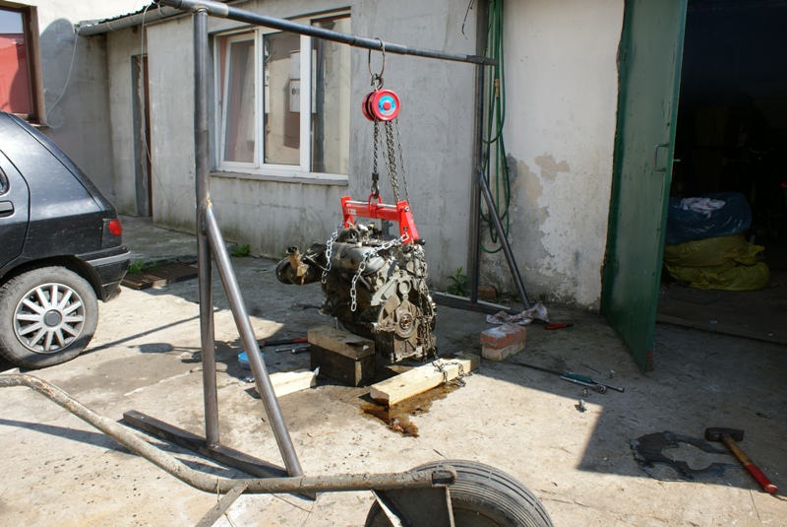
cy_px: 264
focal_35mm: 27
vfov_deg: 48.0
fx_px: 591
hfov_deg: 67.3
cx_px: 394
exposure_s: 1/80
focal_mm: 18
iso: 100
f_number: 9
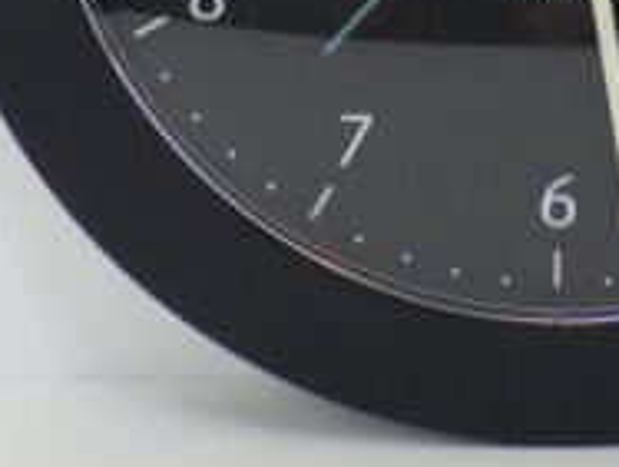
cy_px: -235
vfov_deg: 7.0
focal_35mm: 209
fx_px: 3745
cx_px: 553
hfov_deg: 9.4
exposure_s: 1/40
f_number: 4.4
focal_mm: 9.1
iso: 125
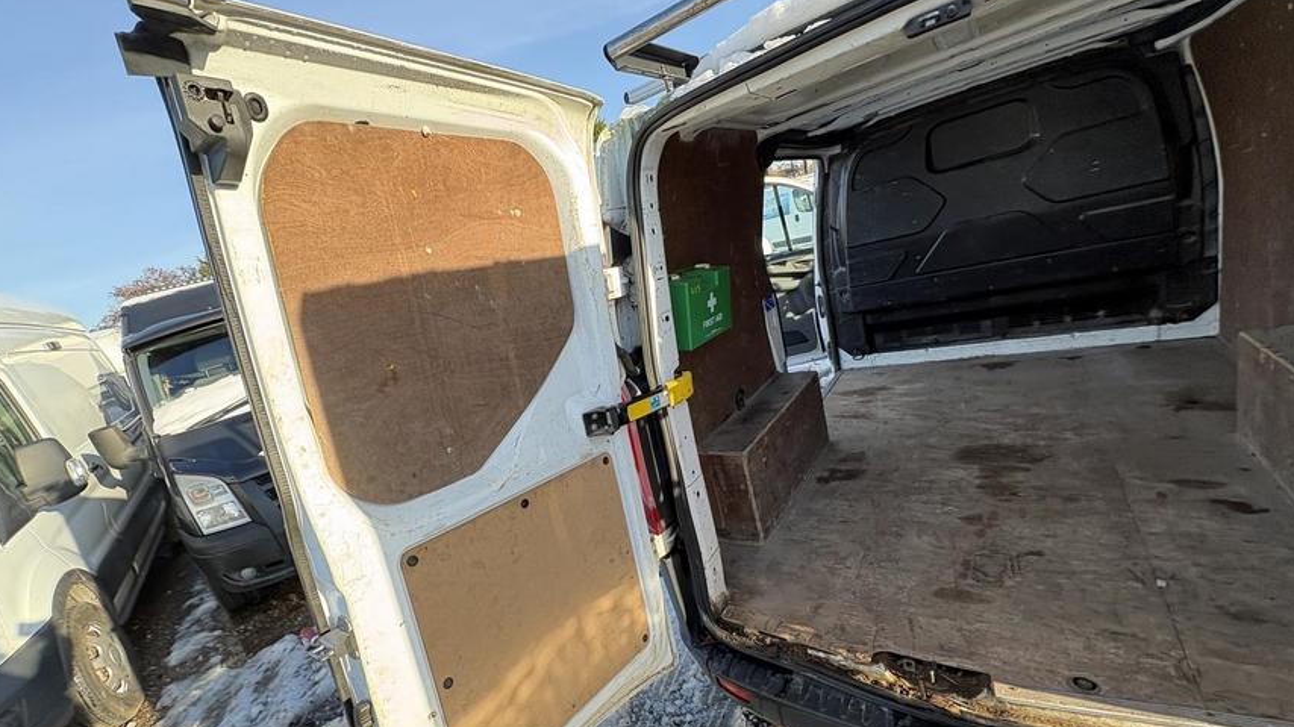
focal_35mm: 16
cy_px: 397
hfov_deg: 99.3
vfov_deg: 66.9
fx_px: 549
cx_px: 621
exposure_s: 1/162
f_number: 2.2
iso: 64
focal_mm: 2.22
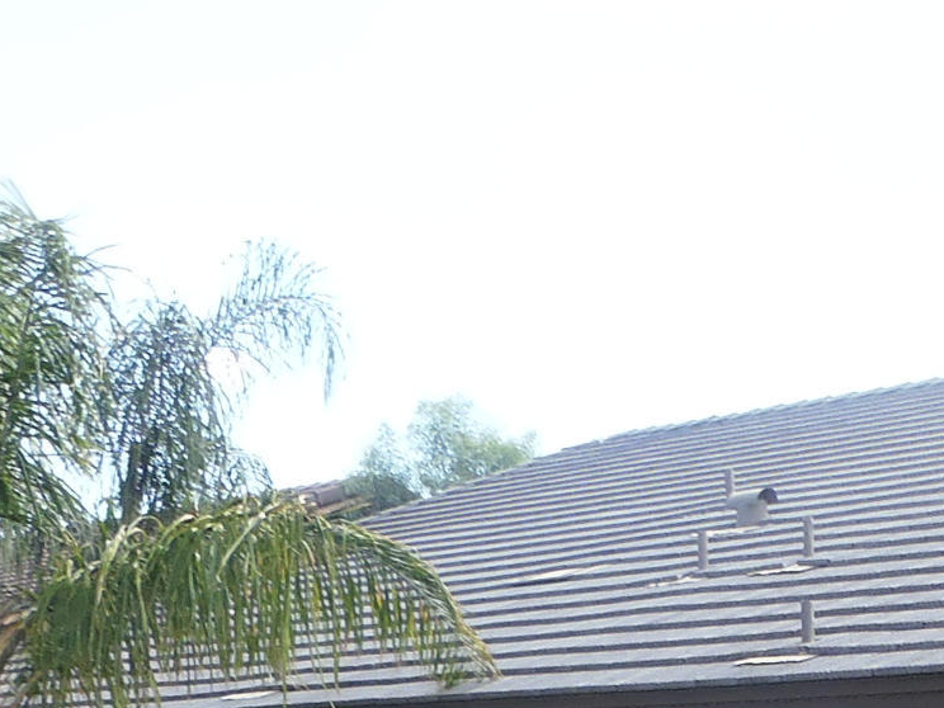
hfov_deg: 21.7
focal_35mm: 86
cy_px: 1169
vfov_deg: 15.4
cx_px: 998
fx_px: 2345
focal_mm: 4.2
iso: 80
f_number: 7.9
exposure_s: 1/40
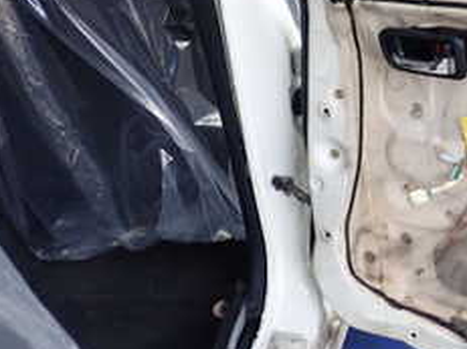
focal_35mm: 78
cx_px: 590
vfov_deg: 18.4
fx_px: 1052
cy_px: 6
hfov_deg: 22.6
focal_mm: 5.4
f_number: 2.3
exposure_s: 1/125
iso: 200
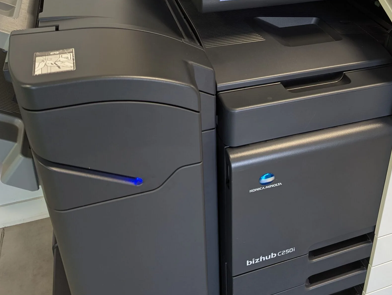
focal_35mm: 39
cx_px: 270
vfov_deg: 36.1
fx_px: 442
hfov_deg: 46.8
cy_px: 76
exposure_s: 1/25
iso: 107
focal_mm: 6.81
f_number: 1.85
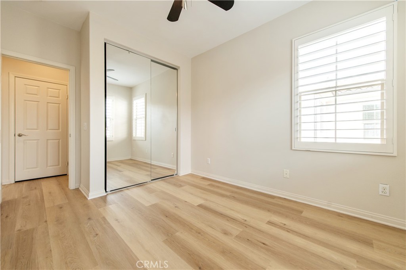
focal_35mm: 14
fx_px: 158
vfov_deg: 81.1
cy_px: 135
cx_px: 203
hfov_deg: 104.3
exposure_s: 1/100
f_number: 5
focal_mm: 14
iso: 200
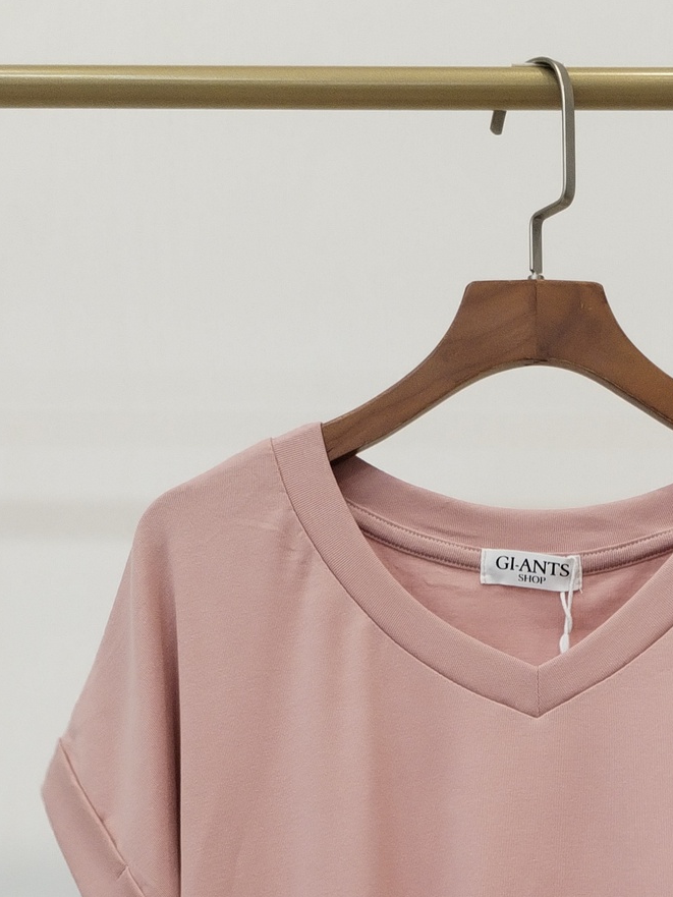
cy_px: 1128
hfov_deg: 18.5
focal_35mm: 79
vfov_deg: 22.4
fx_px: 2047
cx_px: 503
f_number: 1.8
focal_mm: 4.75
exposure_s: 1/60
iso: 366
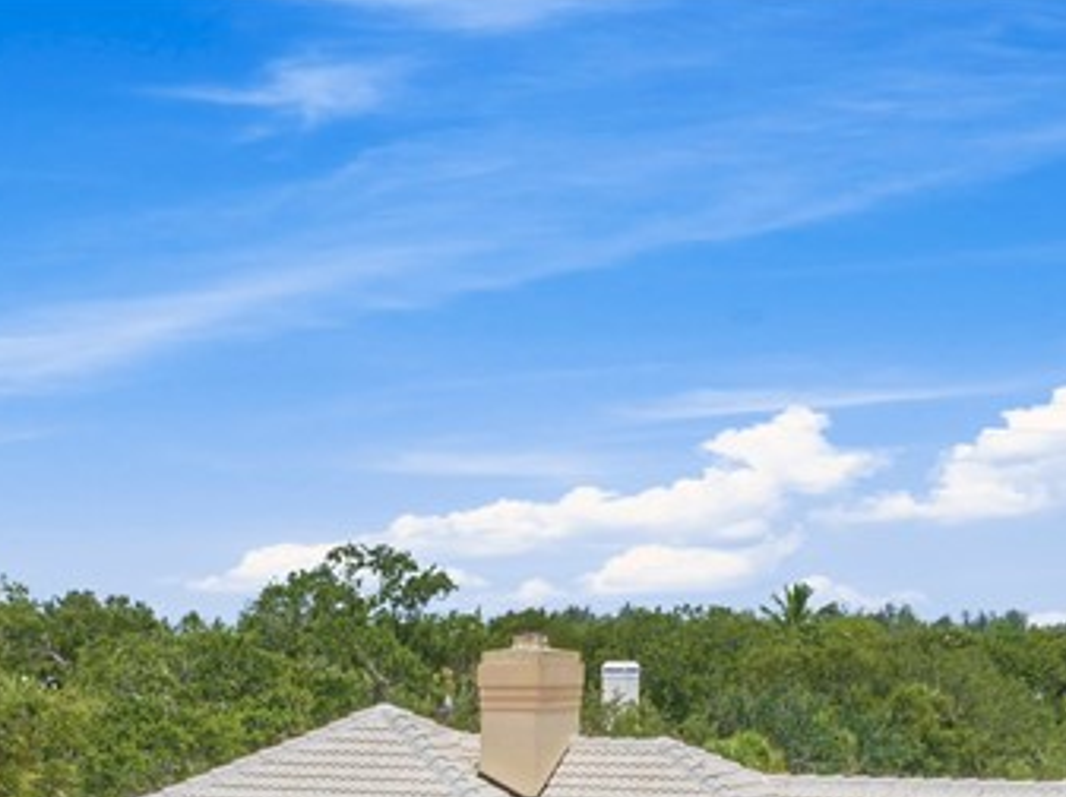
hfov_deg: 26.6
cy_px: 1199
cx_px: 383
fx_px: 2246
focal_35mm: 73
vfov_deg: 18.0
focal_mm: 12.29
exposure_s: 1/50
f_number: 5.6
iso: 100
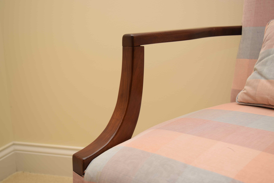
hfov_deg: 42.3
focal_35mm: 46
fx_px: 354
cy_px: 92
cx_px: 137
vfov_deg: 28.9
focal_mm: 31
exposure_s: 1/60
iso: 100
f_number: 4.2
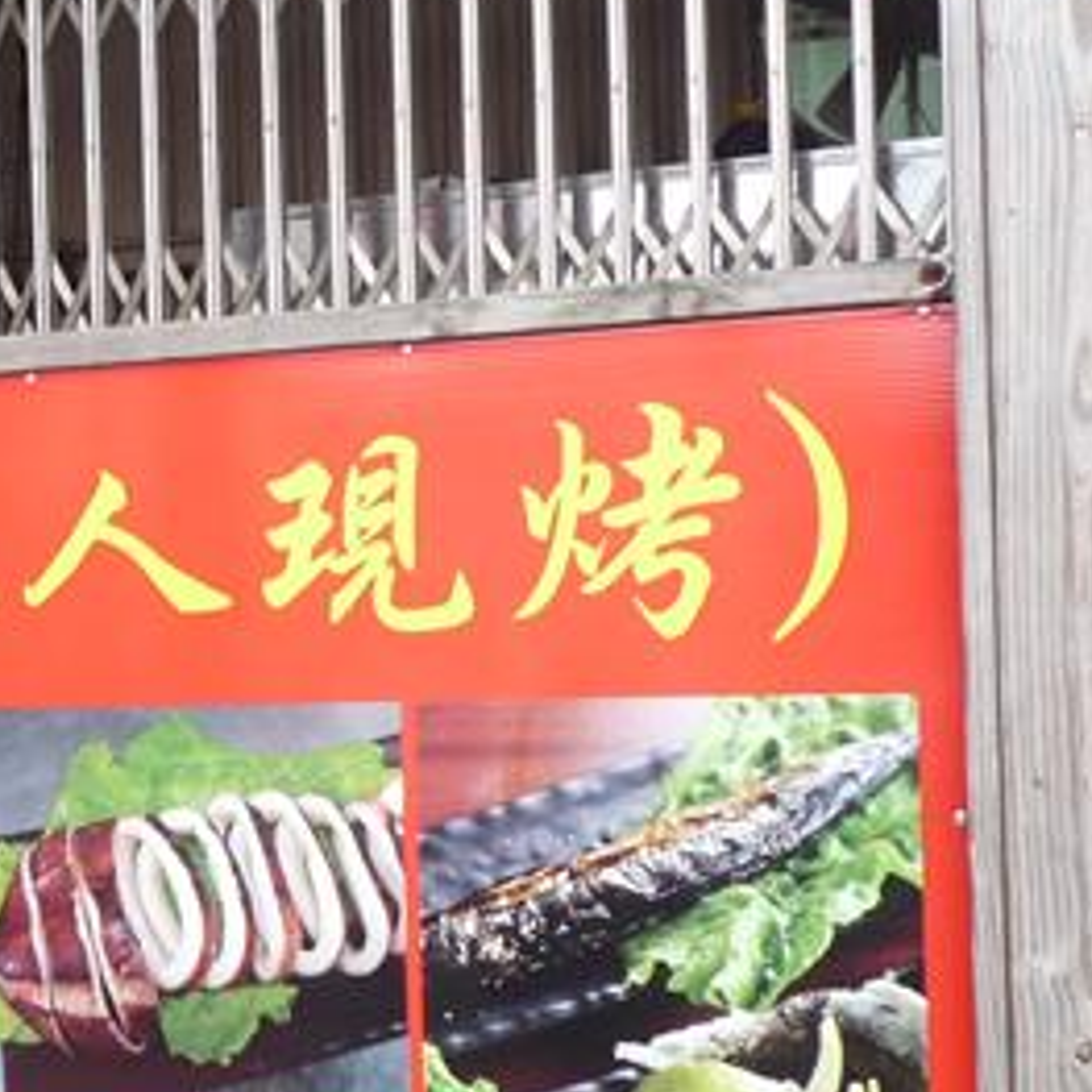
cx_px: 46
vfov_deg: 23.7
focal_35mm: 73
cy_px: 602
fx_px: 2605
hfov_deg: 22.9
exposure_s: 1/50
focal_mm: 4.4
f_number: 2.8
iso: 100
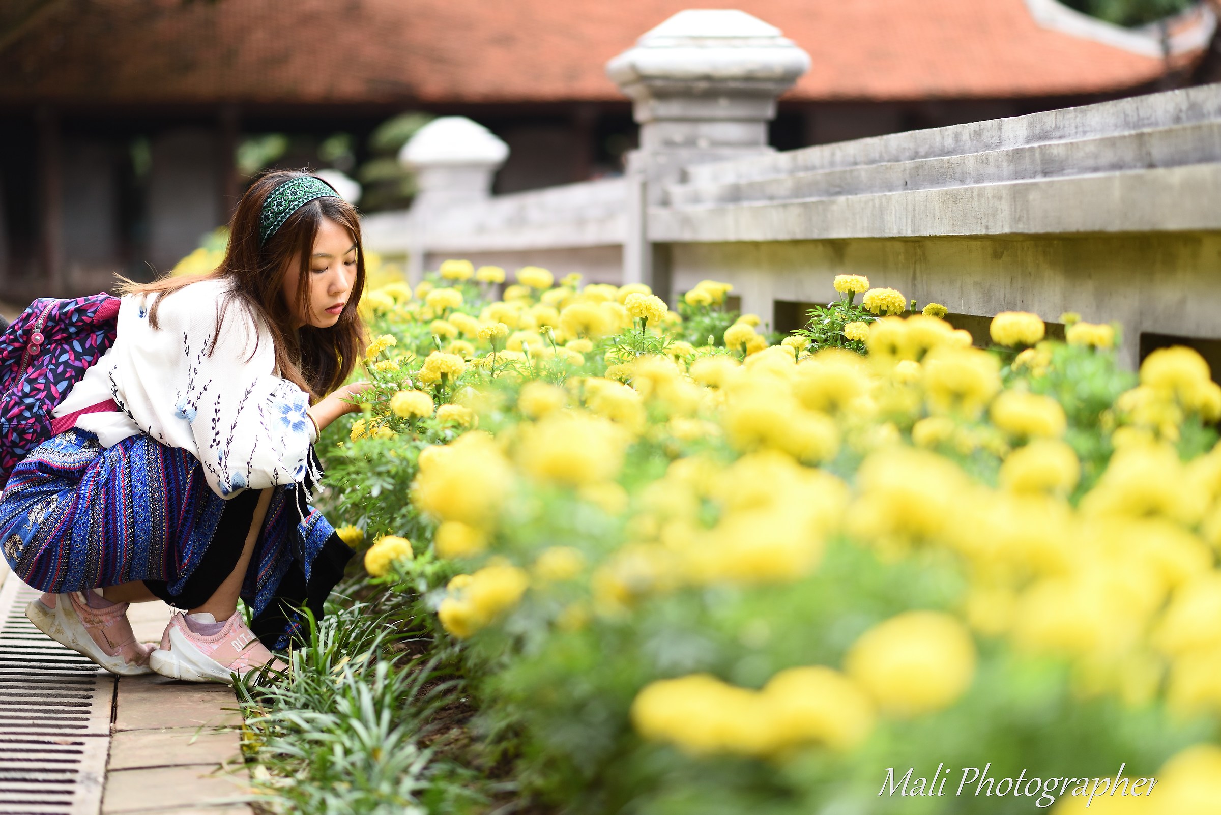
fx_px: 2884
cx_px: 610
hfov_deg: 23.9
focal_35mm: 85
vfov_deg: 16.1
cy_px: 408
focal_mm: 85
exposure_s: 1/1250
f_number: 1.8
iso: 500
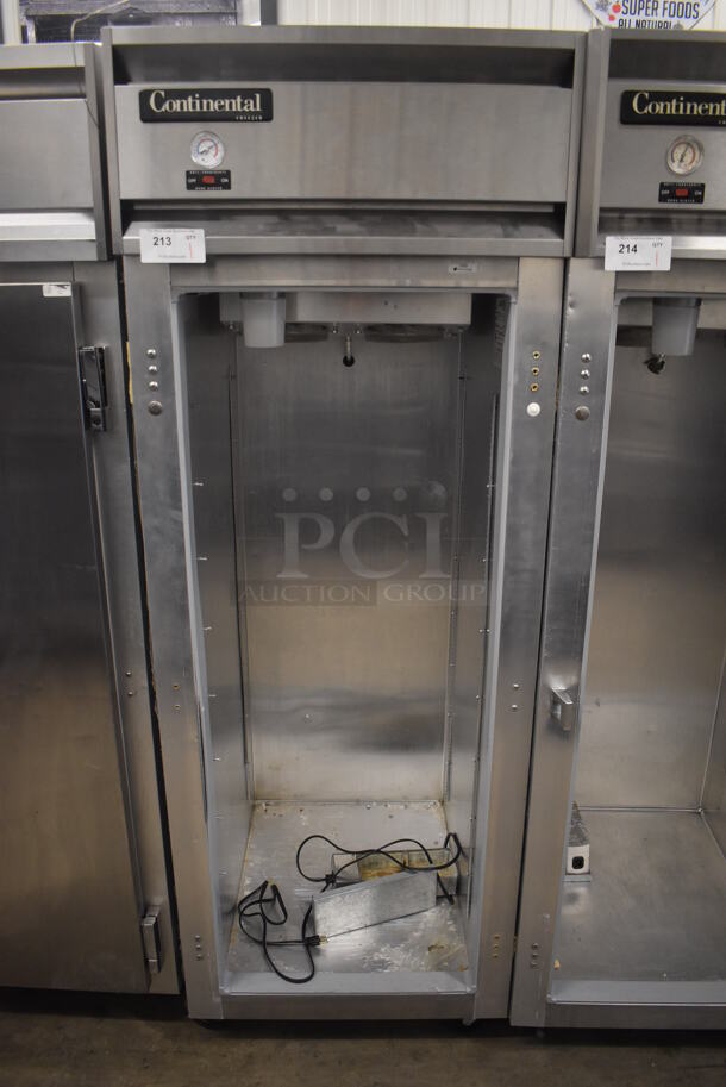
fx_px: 815
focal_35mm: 27
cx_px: 363
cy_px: 544
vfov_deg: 67.3
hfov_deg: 48.0
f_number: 3.5
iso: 2000
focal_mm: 18
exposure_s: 1/125
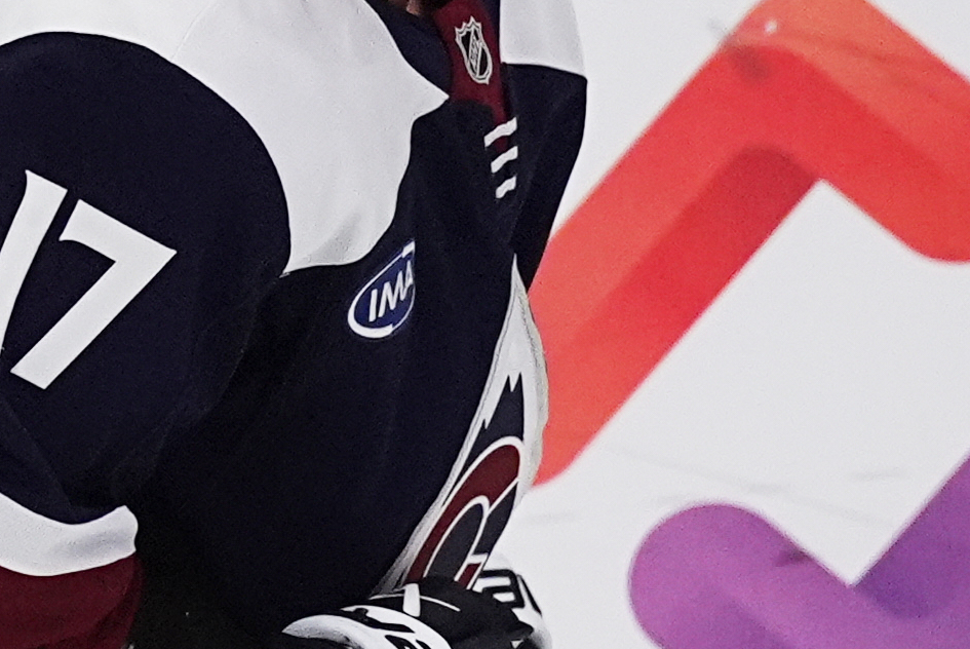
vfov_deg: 0.4
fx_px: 101133
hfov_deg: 0.5
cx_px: -180
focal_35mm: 3750
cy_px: 553
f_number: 4
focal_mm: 600
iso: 3200
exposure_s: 1/2500
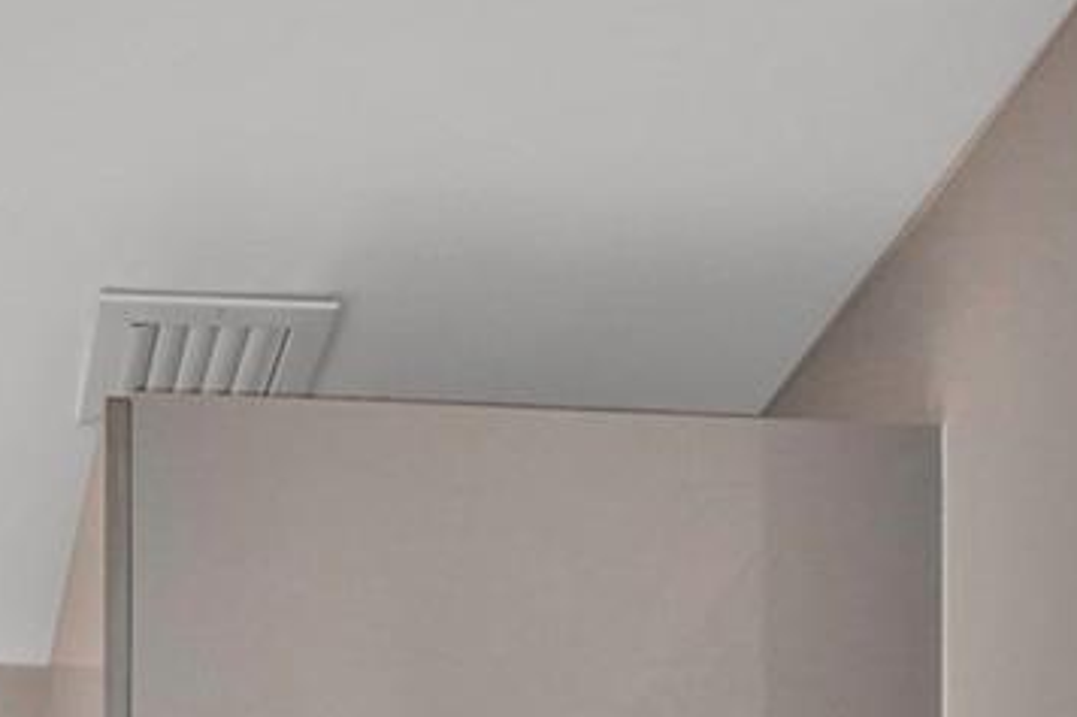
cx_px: 51
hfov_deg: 30.1
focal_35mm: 63
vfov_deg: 15.7
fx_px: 1884
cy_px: 1532
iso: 1600
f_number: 5.6
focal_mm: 14
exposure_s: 1/80
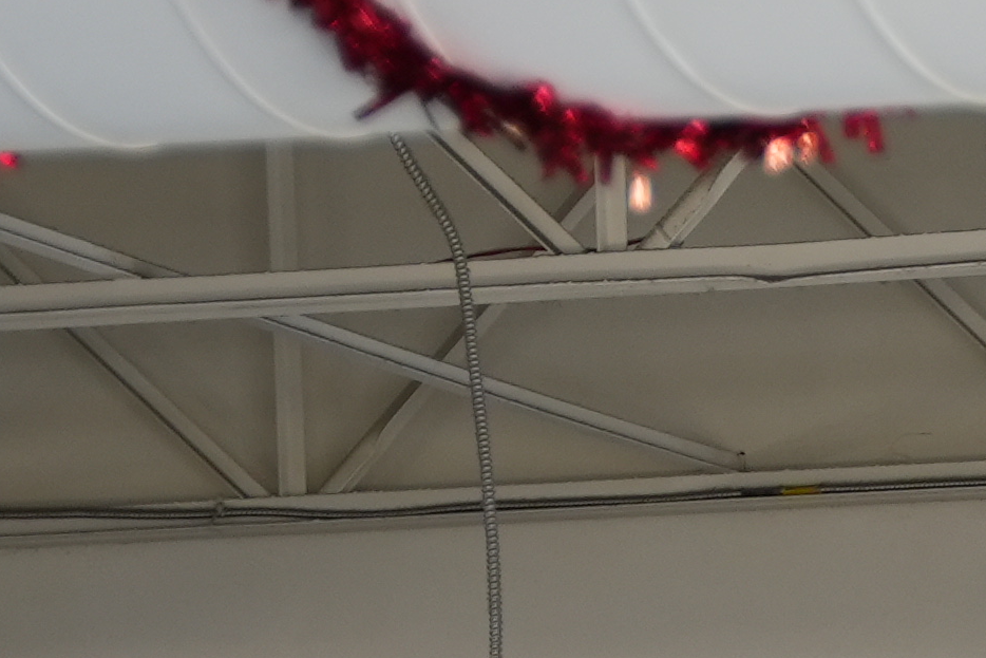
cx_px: 2302
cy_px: 2421
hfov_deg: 5.5
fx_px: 9943
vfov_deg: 3.6
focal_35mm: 363
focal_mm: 48.4
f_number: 2.8
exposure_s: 1/100
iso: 320
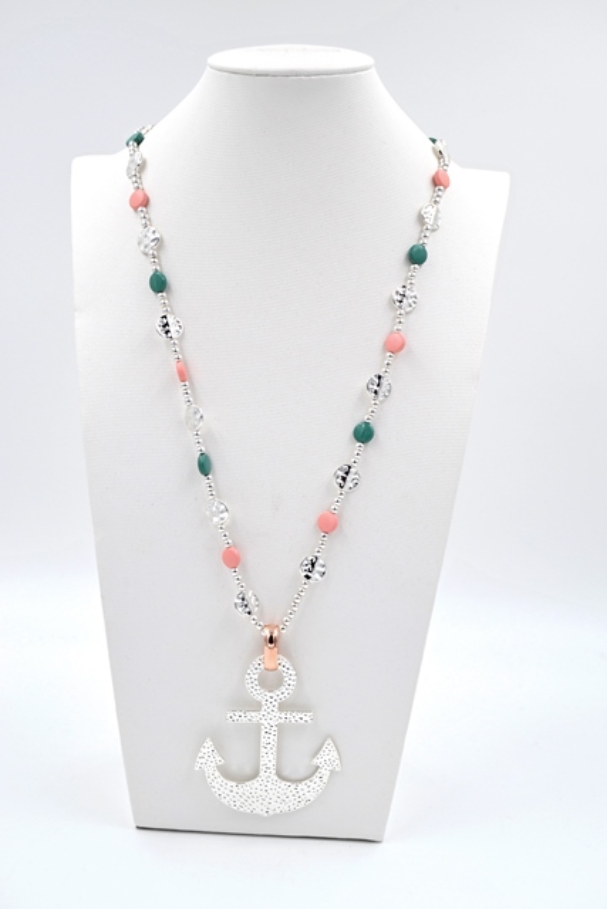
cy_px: 454
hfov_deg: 28.1
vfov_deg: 41.1
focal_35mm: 48
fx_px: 1213
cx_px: 304
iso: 100
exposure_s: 1/200
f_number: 7.1
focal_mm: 32
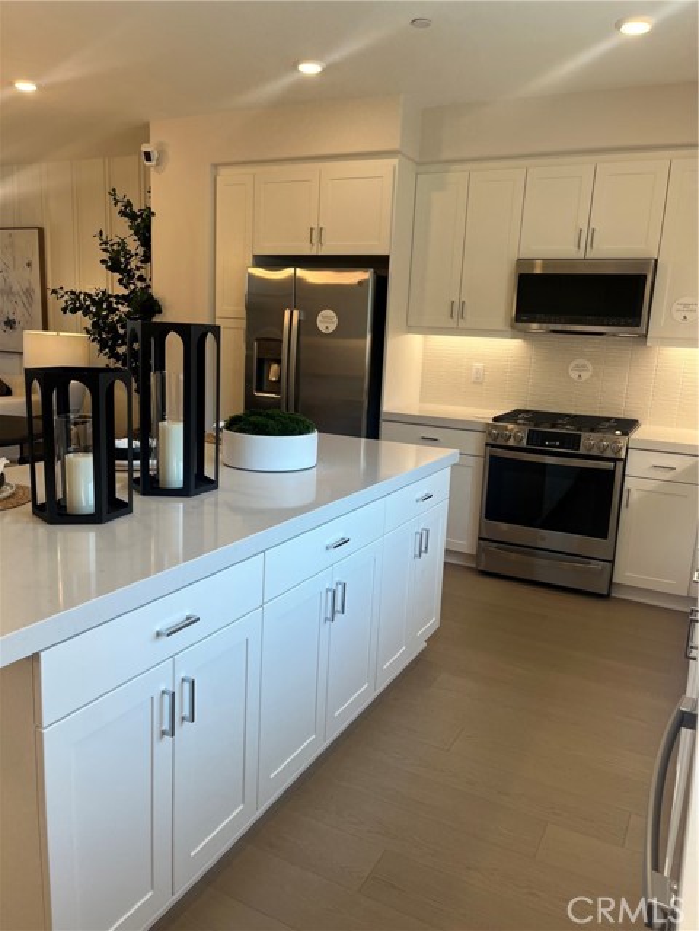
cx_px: 350
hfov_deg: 53.1
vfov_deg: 67.3
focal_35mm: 26
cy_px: 466
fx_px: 700
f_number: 1.6
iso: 32
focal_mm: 5.1
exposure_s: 1/144
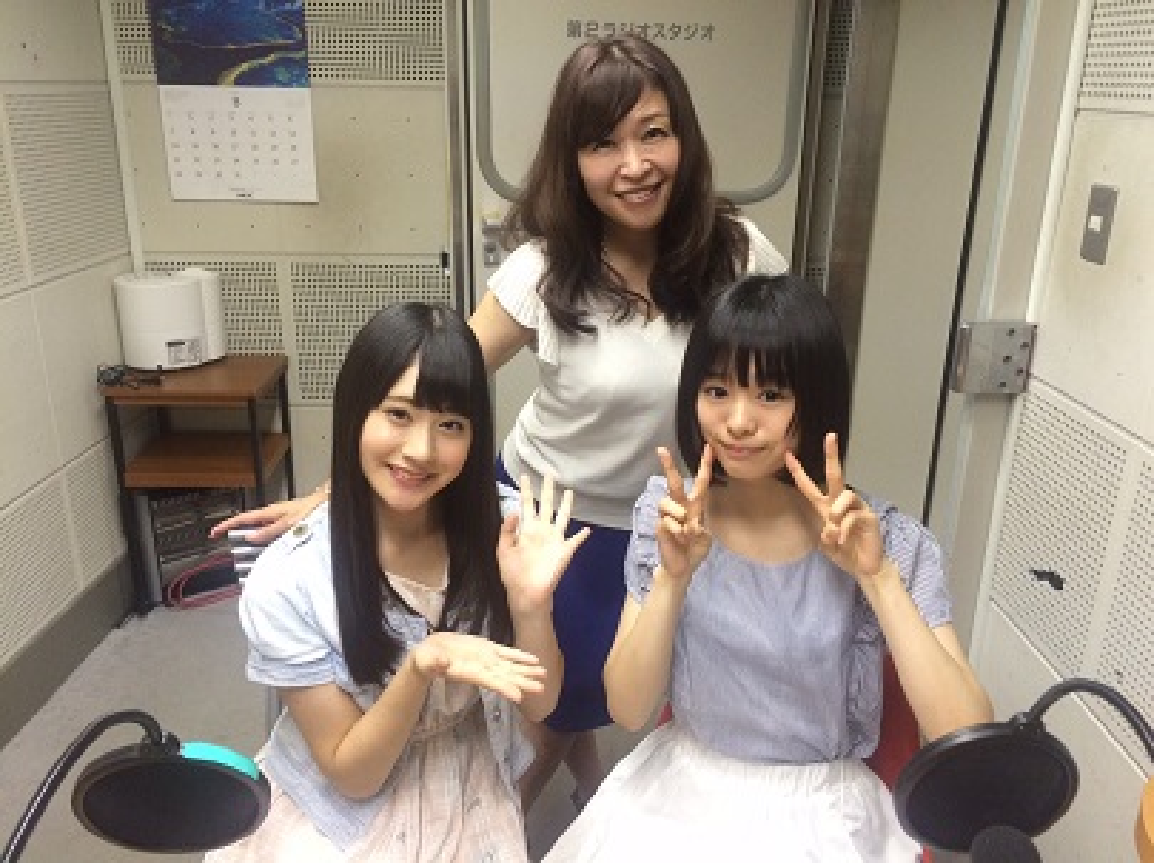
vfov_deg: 48.2
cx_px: 577
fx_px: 966
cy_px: 432
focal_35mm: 29
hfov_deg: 61.7
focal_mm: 4.15
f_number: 2.2
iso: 160
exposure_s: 1/30
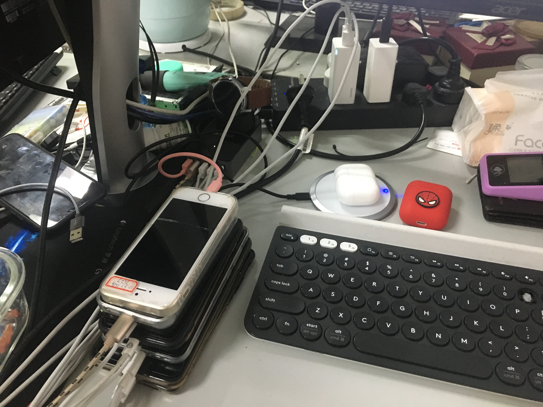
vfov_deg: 48.2
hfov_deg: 61.7
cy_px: 204
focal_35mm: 29
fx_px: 455
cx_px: 272
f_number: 2.2
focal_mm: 4.15
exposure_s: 1/17
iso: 250
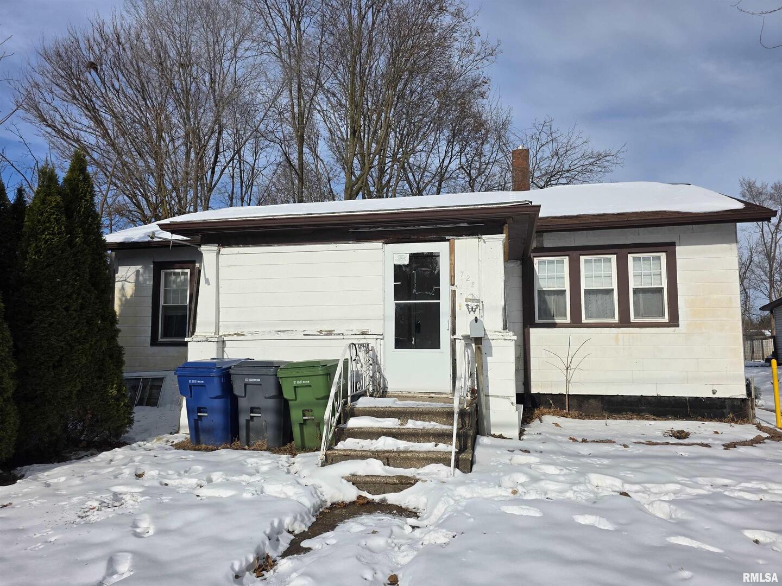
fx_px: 520
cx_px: 391
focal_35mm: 23
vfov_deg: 58.9
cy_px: 293
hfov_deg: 73.9
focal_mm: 6.3
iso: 50
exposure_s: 1/7944
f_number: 1.7
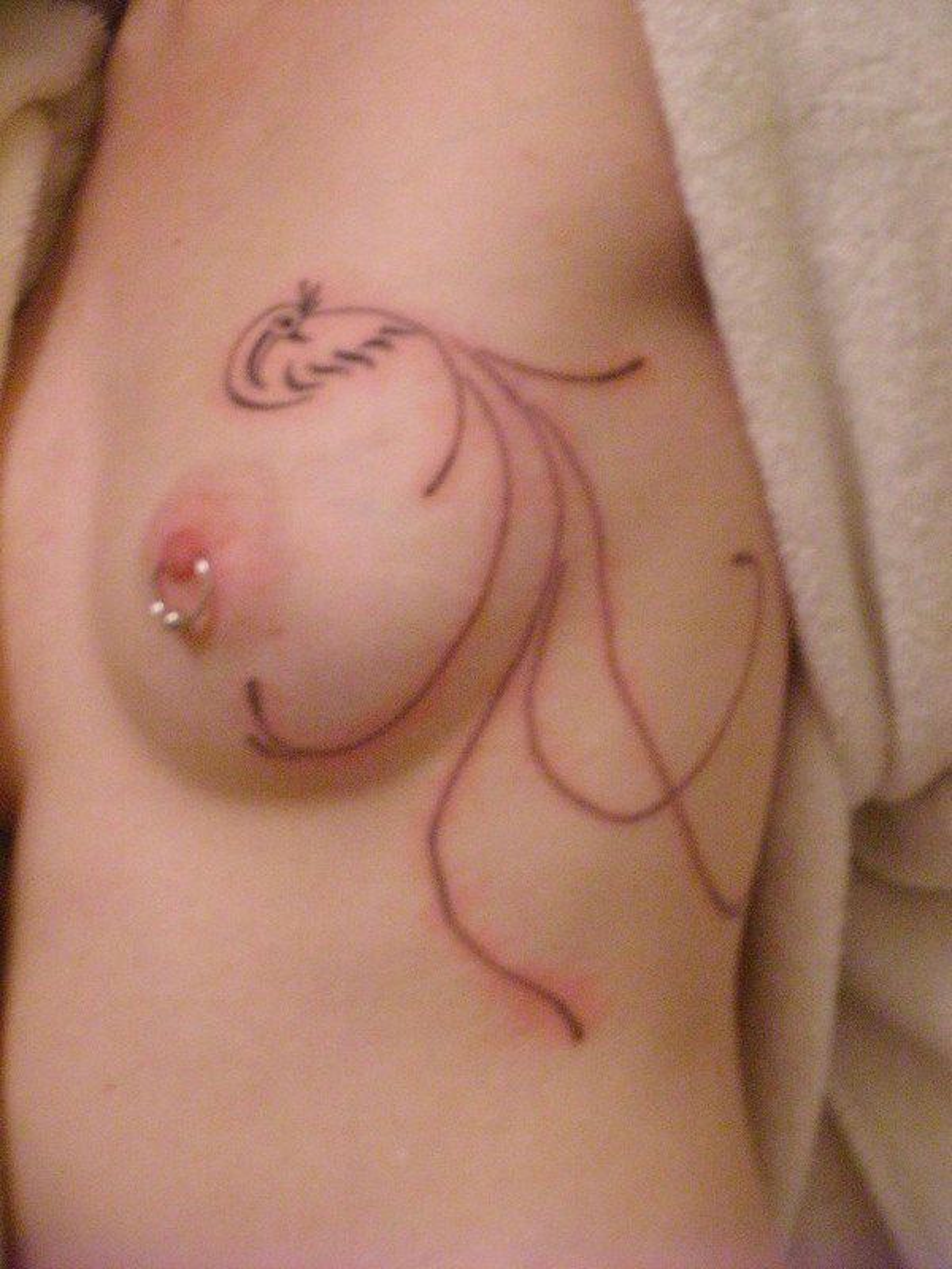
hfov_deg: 20.2
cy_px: 634
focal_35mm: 73
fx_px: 2677
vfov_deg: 26.7
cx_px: 476
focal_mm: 12.2
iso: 400
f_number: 3.7
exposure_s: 1/6.4
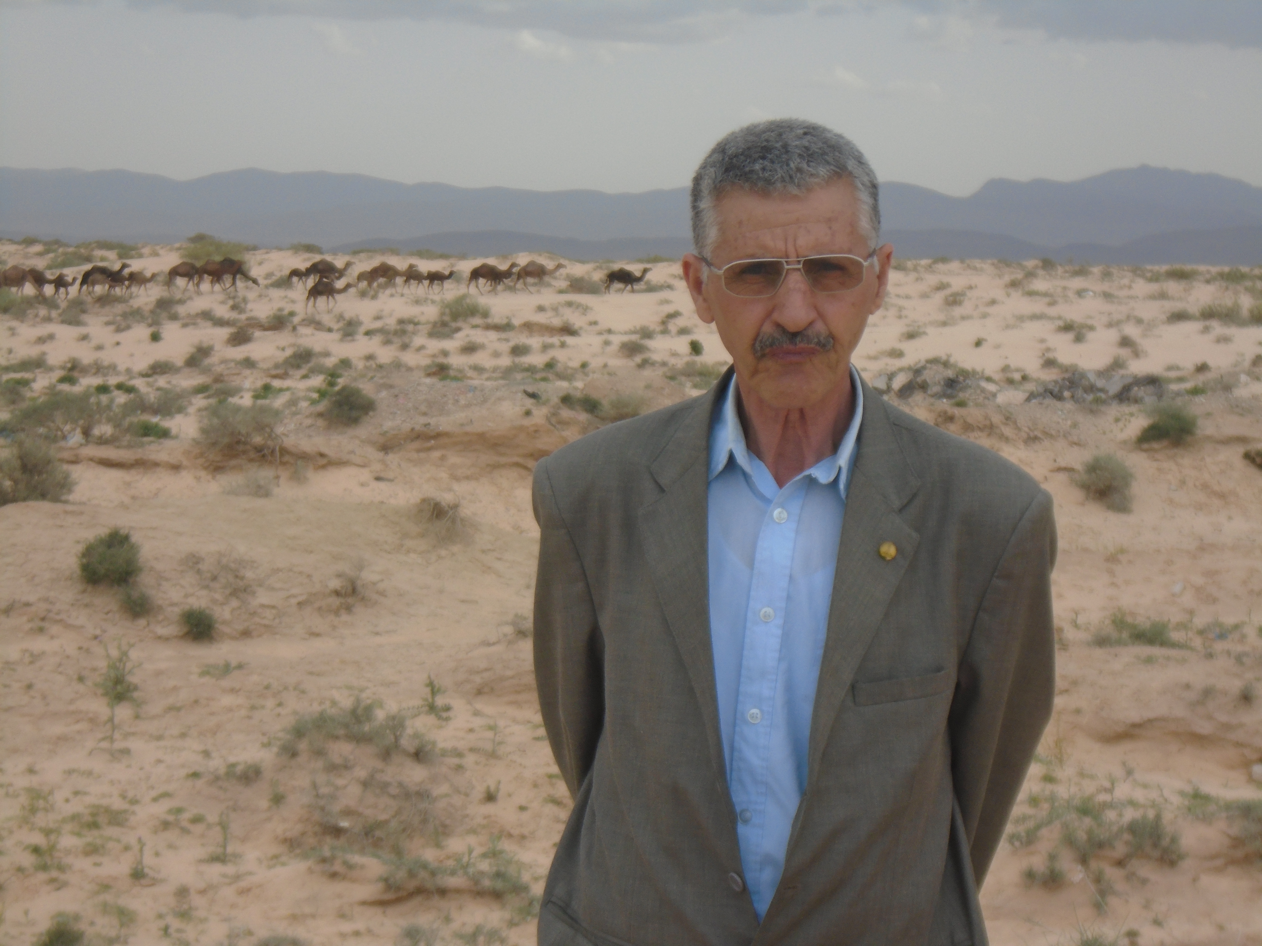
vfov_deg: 13.6
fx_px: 3974
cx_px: 631
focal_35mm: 109
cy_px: 473
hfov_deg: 18.0
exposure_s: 1/160
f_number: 5.8
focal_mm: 19.3
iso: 100
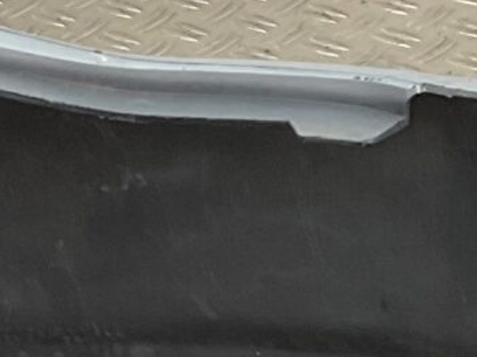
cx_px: -100
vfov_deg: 6.8
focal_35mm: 213
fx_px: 2932
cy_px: 685
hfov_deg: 9.2
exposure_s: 1/120
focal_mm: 3
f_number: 1.8
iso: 25
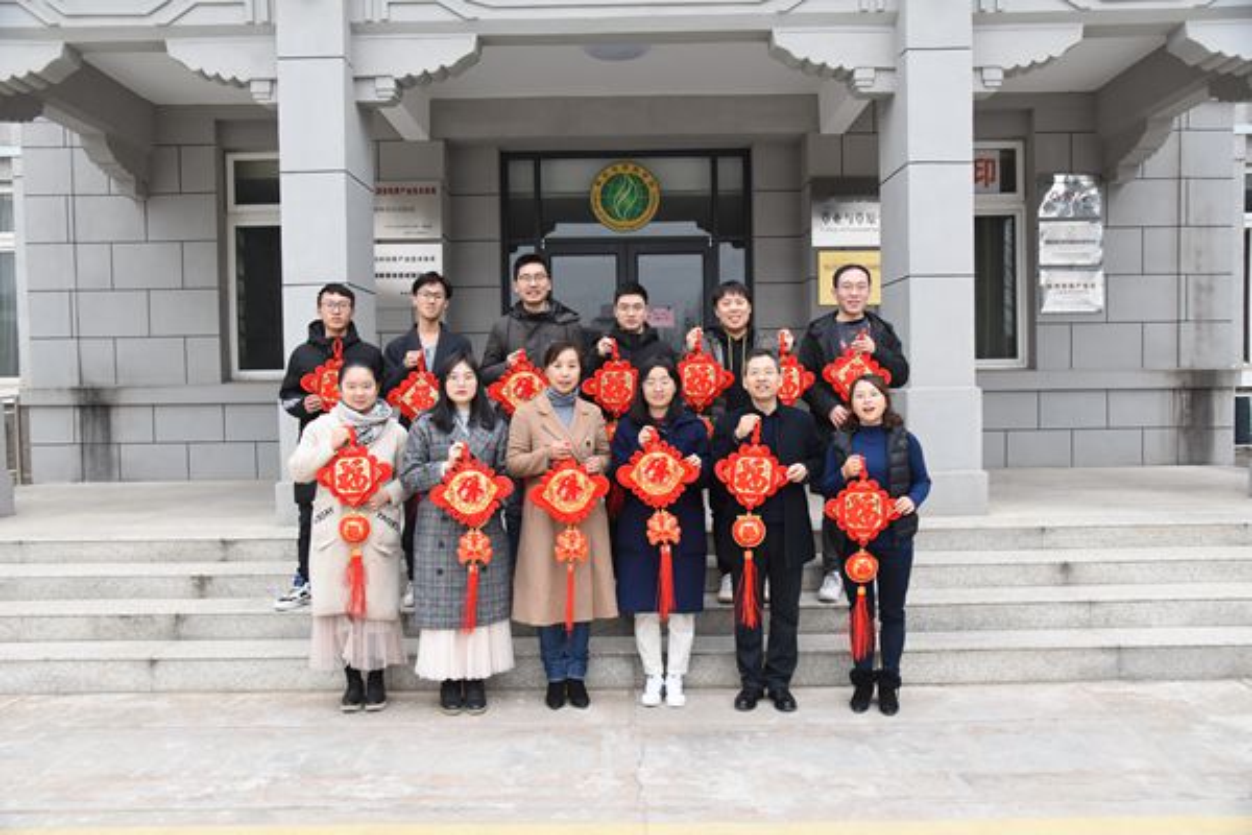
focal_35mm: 28
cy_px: 418
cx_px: 626
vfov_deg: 46.4
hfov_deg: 65.5
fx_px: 974
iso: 1600
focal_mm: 28
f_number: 6.3
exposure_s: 1/160
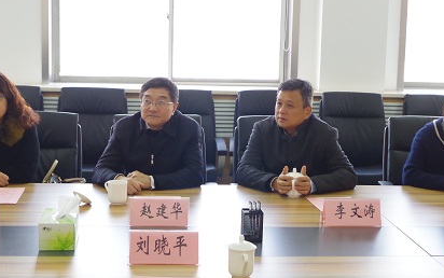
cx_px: 221
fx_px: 763
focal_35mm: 63
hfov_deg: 32.5
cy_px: 134
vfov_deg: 20.7
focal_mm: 30.63
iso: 1600
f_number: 5.6
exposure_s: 1/60
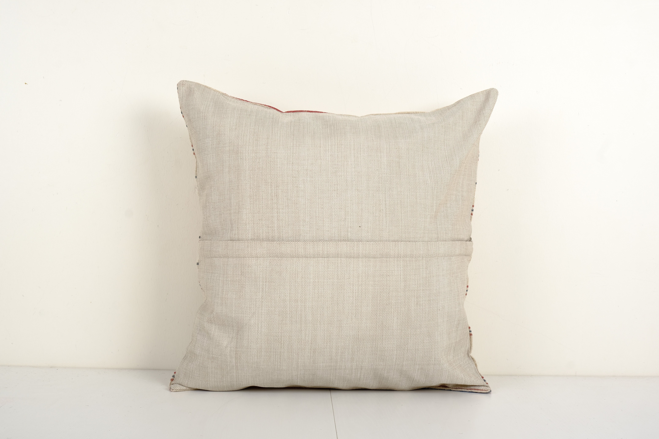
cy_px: 220
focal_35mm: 47
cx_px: 330
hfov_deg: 41.9
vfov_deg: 28.6
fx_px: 860
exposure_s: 1/160
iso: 80
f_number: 14
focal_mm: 31.5
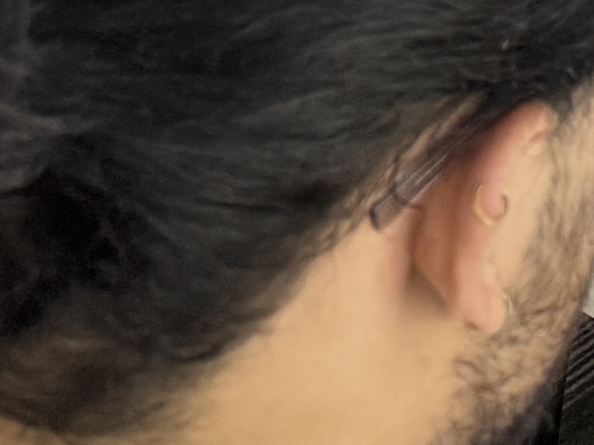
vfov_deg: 6.8
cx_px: 1490
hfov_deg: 9.6
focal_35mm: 180
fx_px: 3088
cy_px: -1204
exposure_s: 1/50
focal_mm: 6.76
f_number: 1.78
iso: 250
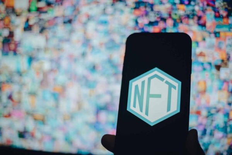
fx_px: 322
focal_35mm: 50
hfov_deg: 39.6
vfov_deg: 27.0
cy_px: 78
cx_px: 116
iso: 100
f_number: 1.4
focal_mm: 50
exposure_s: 1/60
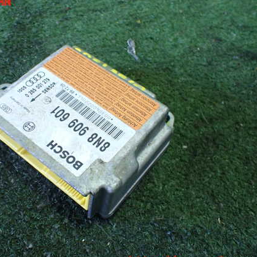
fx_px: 319
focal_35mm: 38
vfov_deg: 43.9
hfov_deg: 43.2
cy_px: 132
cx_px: 83
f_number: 2.3
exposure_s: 1/80
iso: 800
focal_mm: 5.4
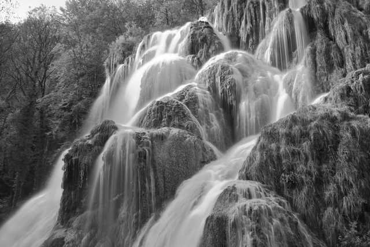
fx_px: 370
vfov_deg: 36.9
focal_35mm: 36
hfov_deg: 53.1
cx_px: 185
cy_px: 124
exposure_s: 30
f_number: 10
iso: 100
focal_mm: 24
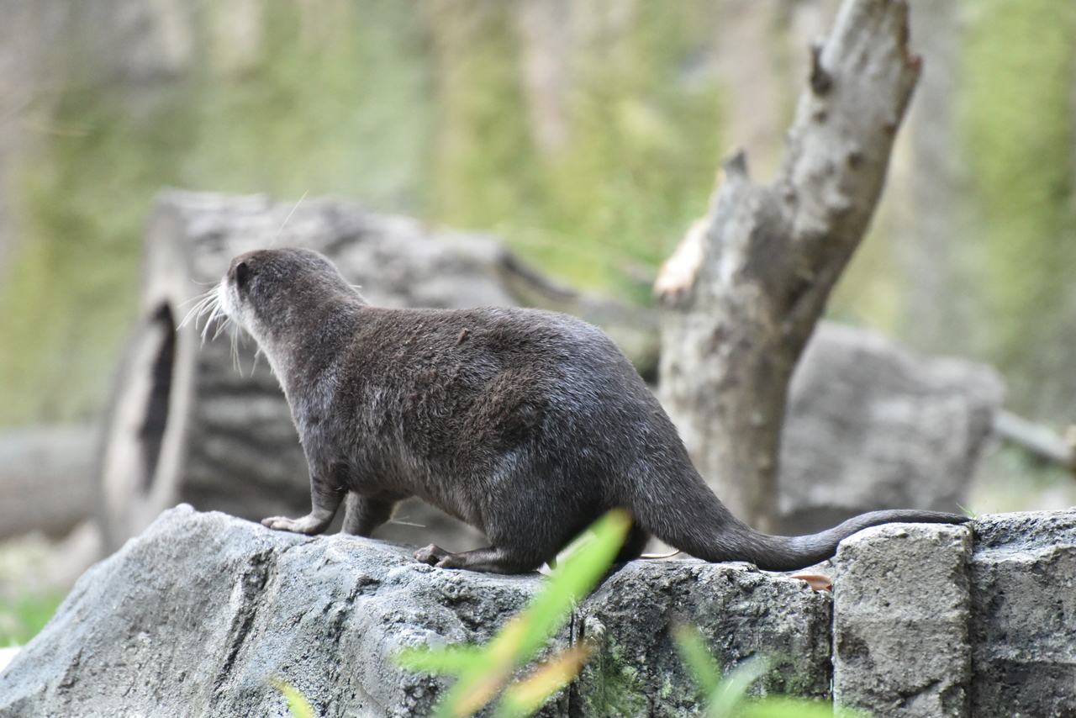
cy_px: 359
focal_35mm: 300
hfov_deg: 6.9
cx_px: 538
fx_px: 8968
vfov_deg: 4.6
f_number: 5.6
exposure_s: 1/640
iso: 8000
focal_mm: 300
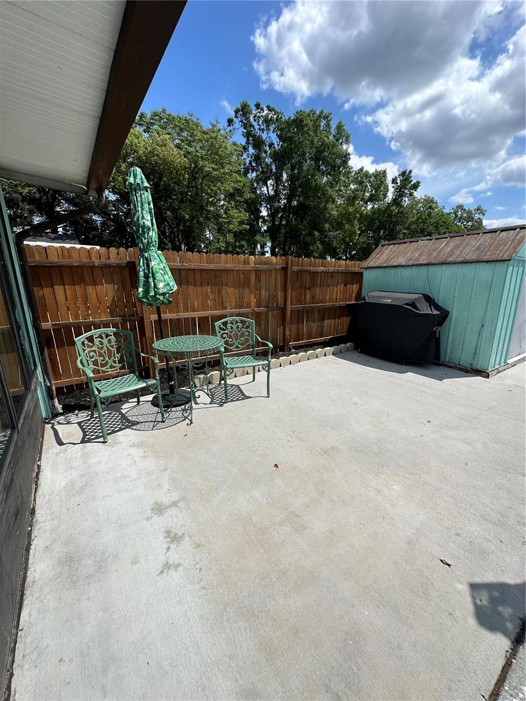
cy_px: 350
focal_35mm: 14
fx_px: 284
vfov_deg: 102.1
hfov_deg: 85.7
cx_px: 263
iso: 50
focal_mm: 2.22
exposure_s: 1/3300
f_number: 2.2
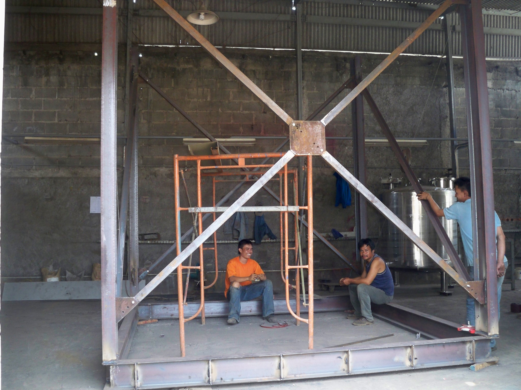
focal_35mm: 35
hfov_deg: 52.6
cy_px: 195
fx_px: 527
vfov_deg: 40.7
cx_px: 260
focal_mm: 6.3
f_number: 3.1
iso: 200
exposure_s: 1/60
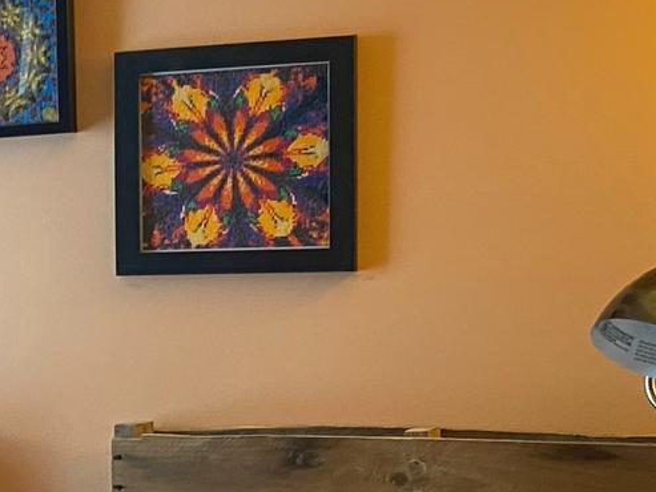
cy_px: 367
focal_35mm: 108
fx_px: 2047
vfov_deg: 13.7
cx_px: -534
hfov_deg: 15.6
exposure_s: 1/40
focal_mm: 4.25
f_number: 1.8
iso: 400
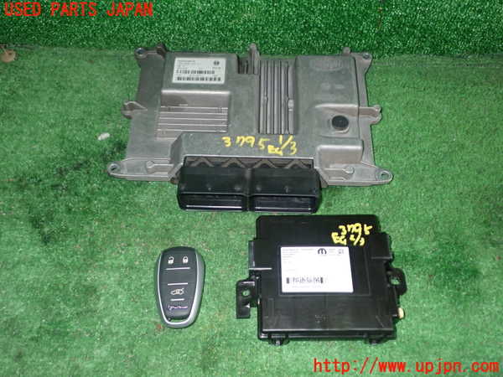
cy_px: 188
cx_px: 252
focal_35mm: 36
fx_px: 523
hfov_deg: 51.4
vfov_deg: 39.7
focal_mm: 6.37
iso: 320
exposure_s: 1/40
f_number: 7.1
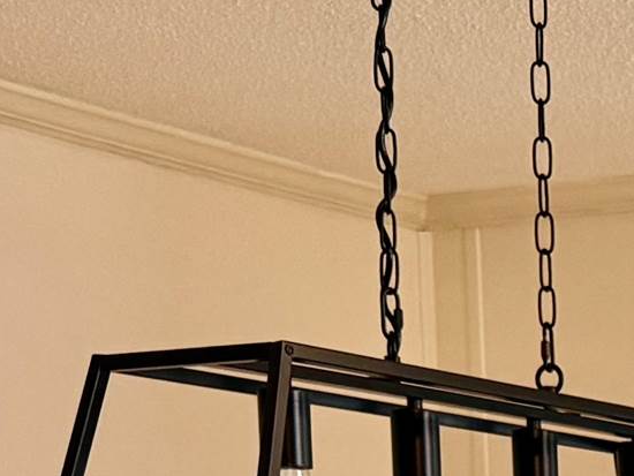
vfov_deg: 9.9
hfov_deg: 13.3
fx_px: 2455
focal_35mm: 134
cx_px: 1124
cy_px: 1097
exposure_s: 1/60
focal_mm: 6.76
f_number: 1.78
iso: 200
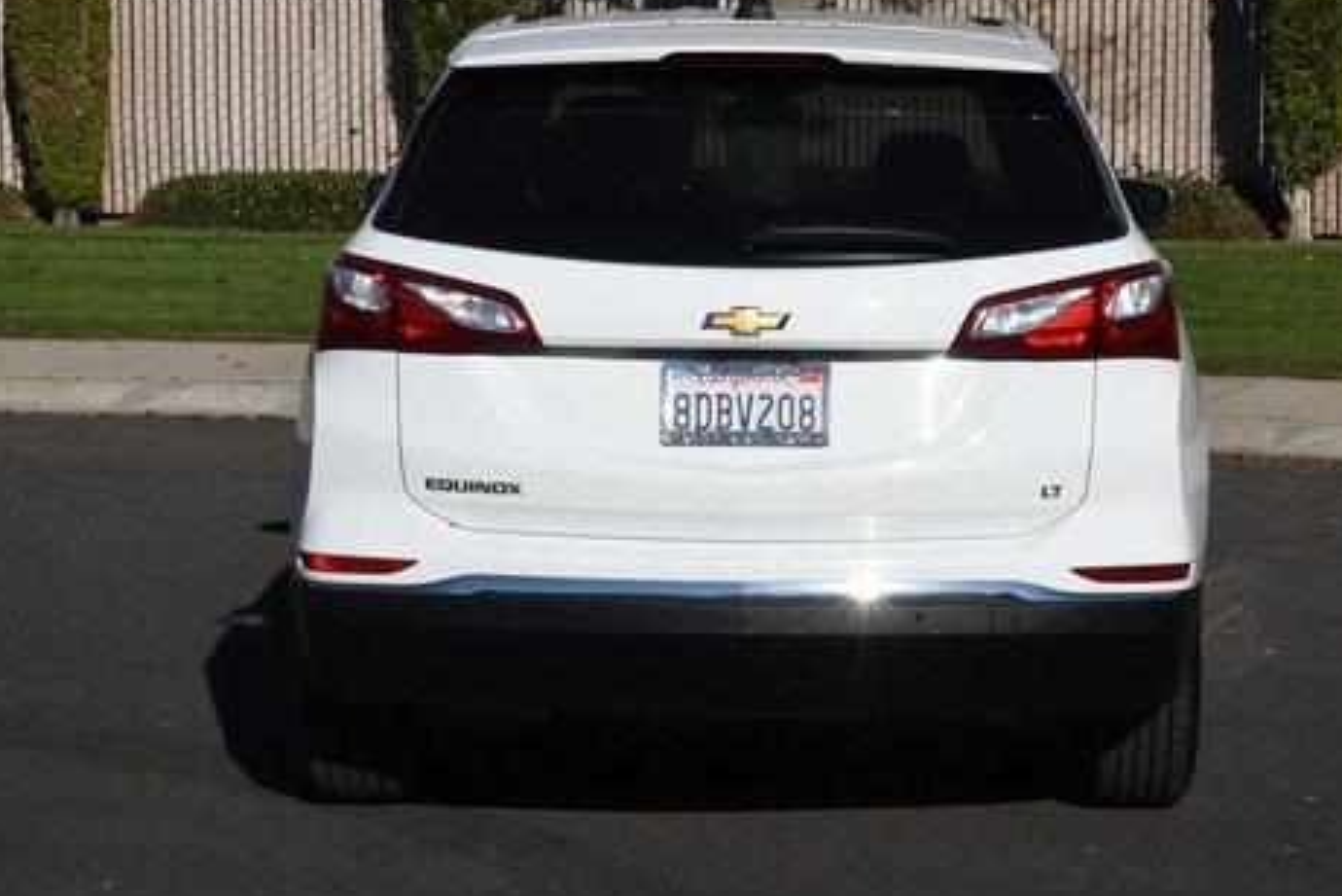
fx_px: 3580
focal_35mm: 96
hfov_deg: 21.2
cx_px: 776
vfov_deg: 14.3
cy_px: 439
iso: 1250
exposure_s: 1/1600
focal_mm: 46
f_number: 20
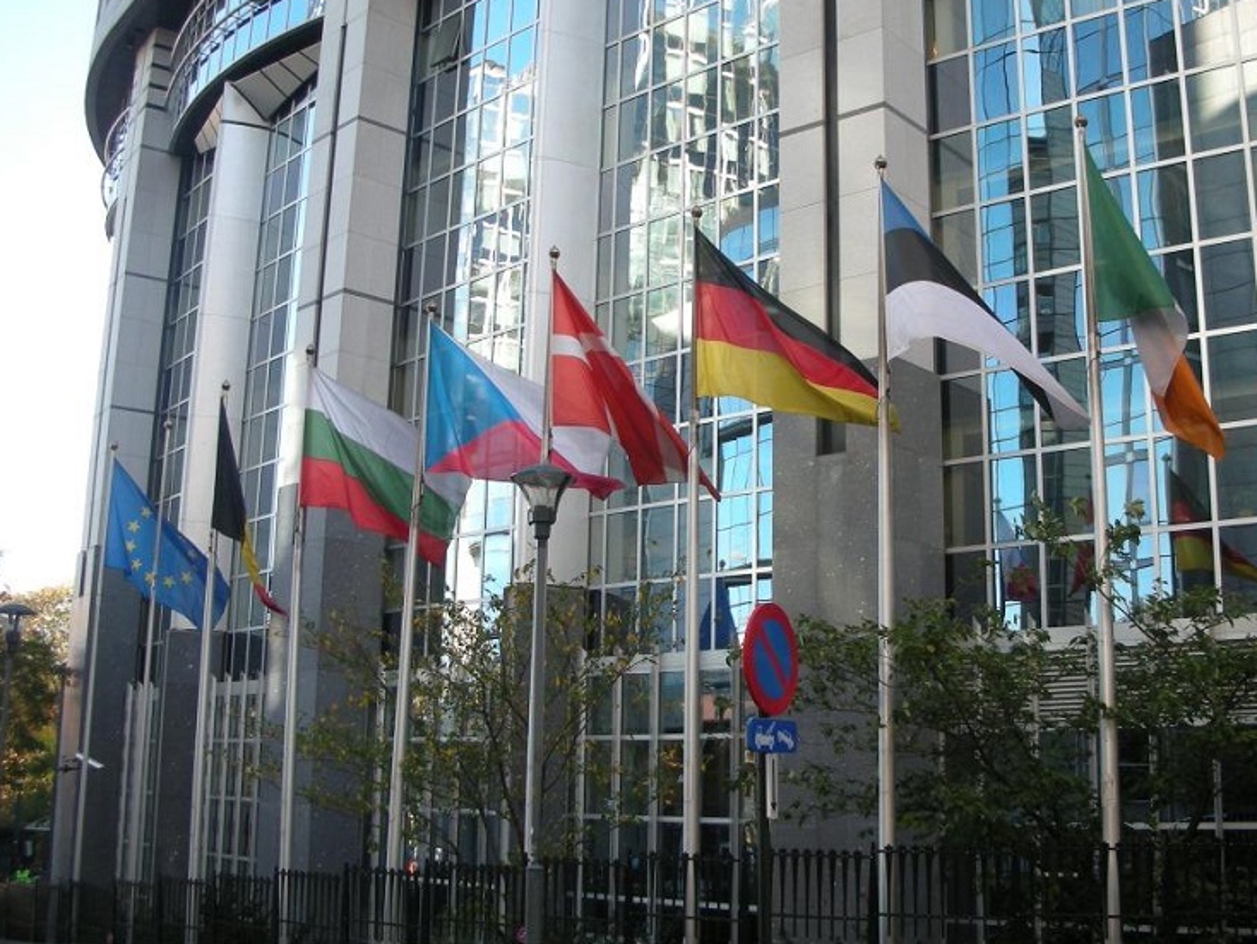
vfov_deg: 35.1
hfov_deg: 45.7
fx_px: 1489
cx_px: 673
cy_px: 417
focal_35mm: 41
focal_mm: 5.8
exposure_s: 1/83.3
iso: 50
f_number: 2.8
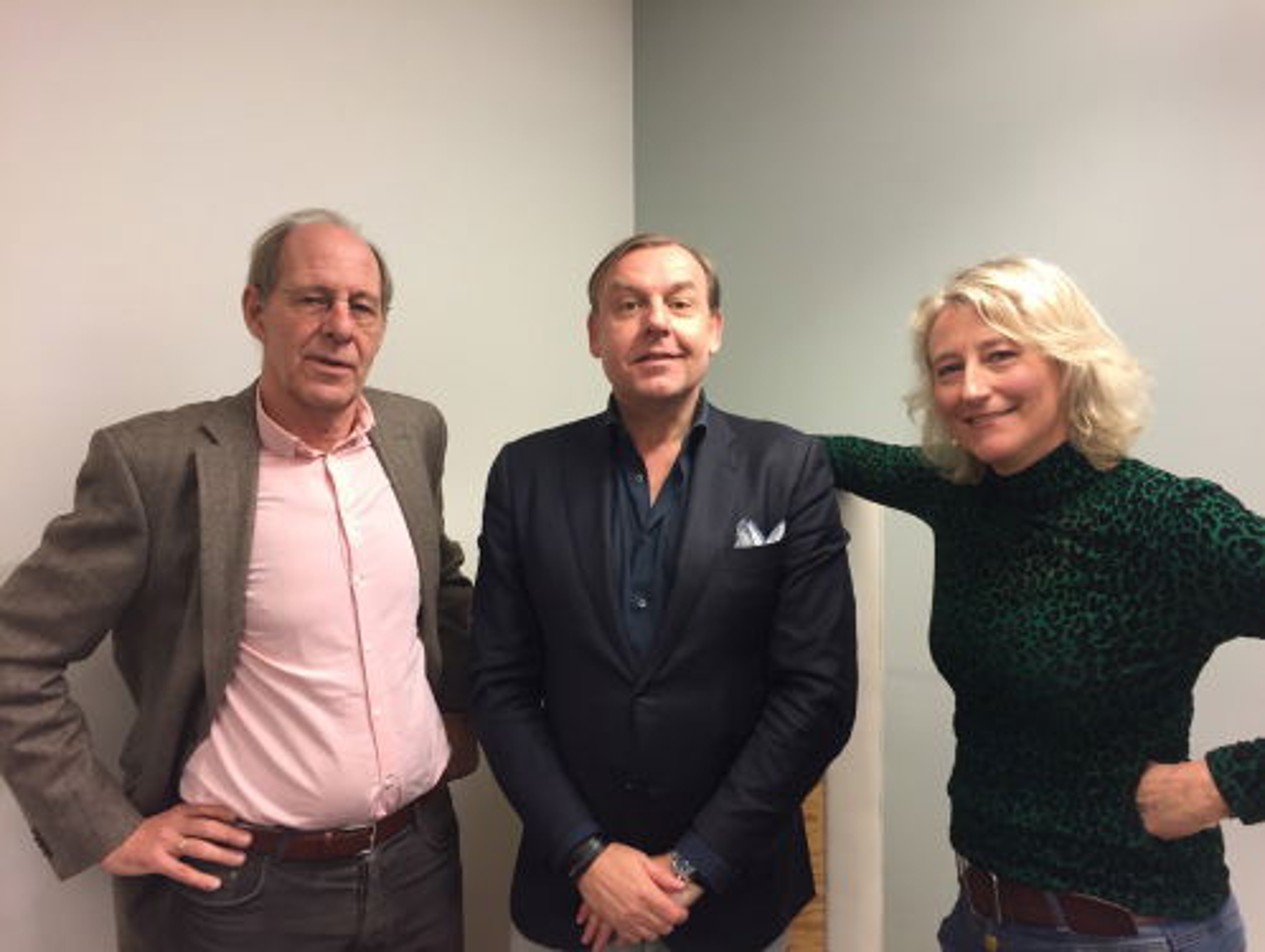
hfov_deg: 61.6
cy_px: 476
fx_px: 1061
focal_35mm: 29
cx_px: 632
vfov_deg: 48.3
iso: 100
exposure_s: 1/33
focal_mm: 4.15
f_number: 2.2
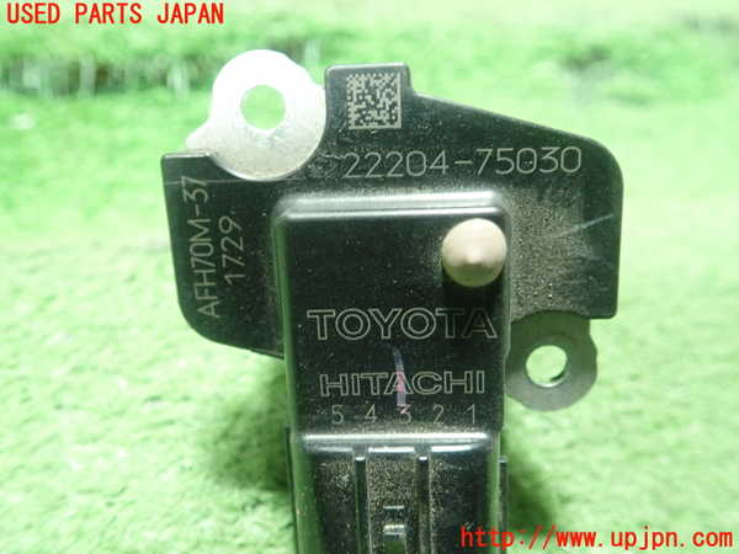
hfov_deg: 60.0
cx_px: 370
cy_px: 277
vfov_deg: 46.8
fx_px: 640
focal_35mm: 30
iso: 800
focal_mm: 5.5
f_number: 2.3
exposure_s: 1/50
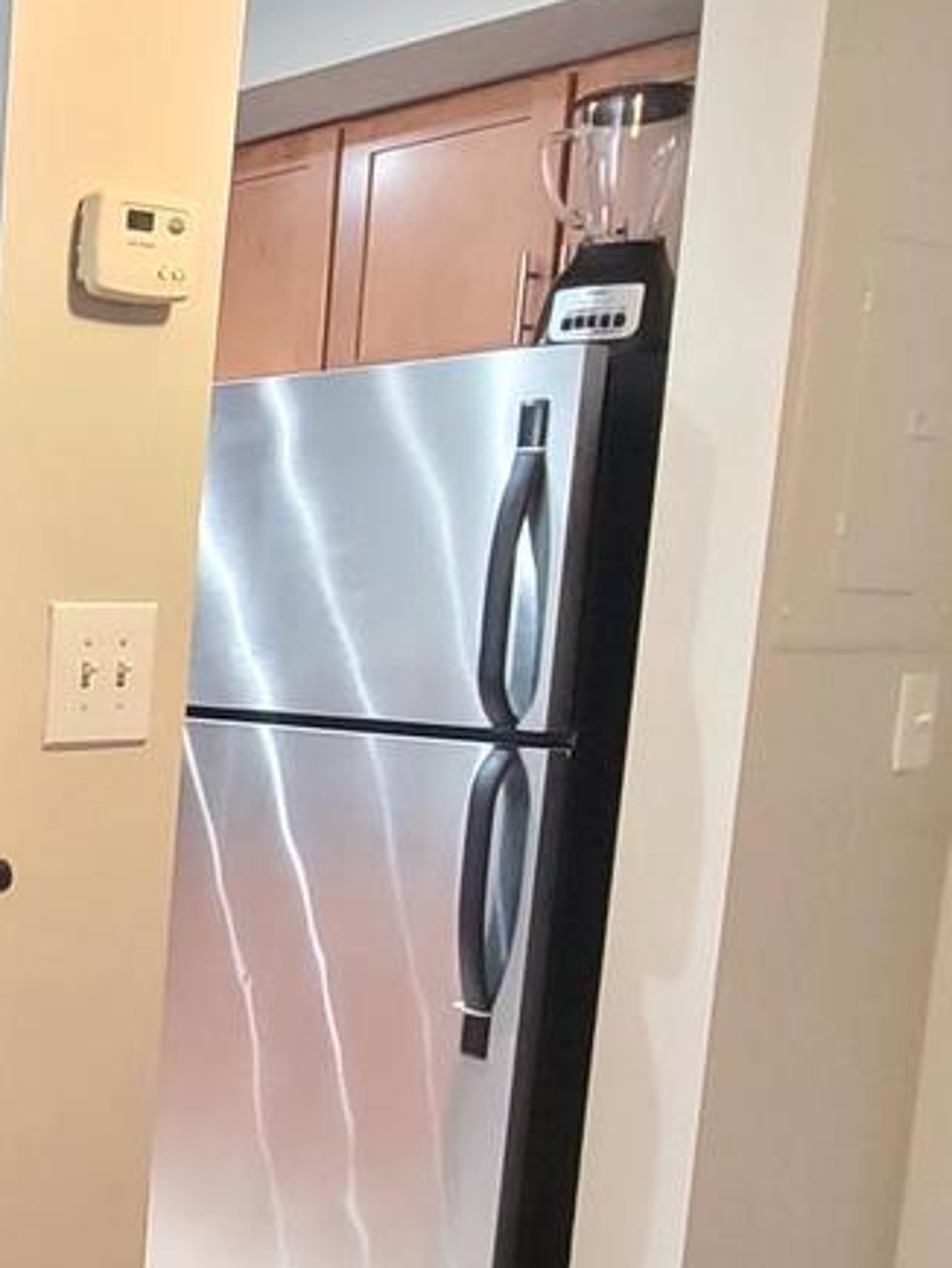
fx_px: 1685
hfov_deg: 22.9
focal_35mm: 46
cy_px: 806
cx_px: -613
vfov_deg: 40.9
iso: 1000
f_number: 2.2
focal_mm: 2.2
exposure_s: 1/24
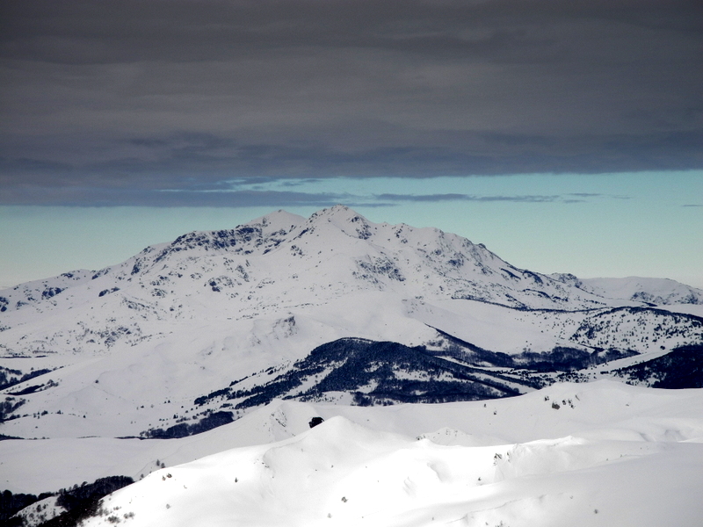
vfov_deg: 8.6
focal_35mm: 173
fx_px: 3513
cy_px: 264
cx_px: 352
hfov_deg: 11.4
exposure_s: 1/962
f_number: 5.6
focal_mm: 37
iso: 100
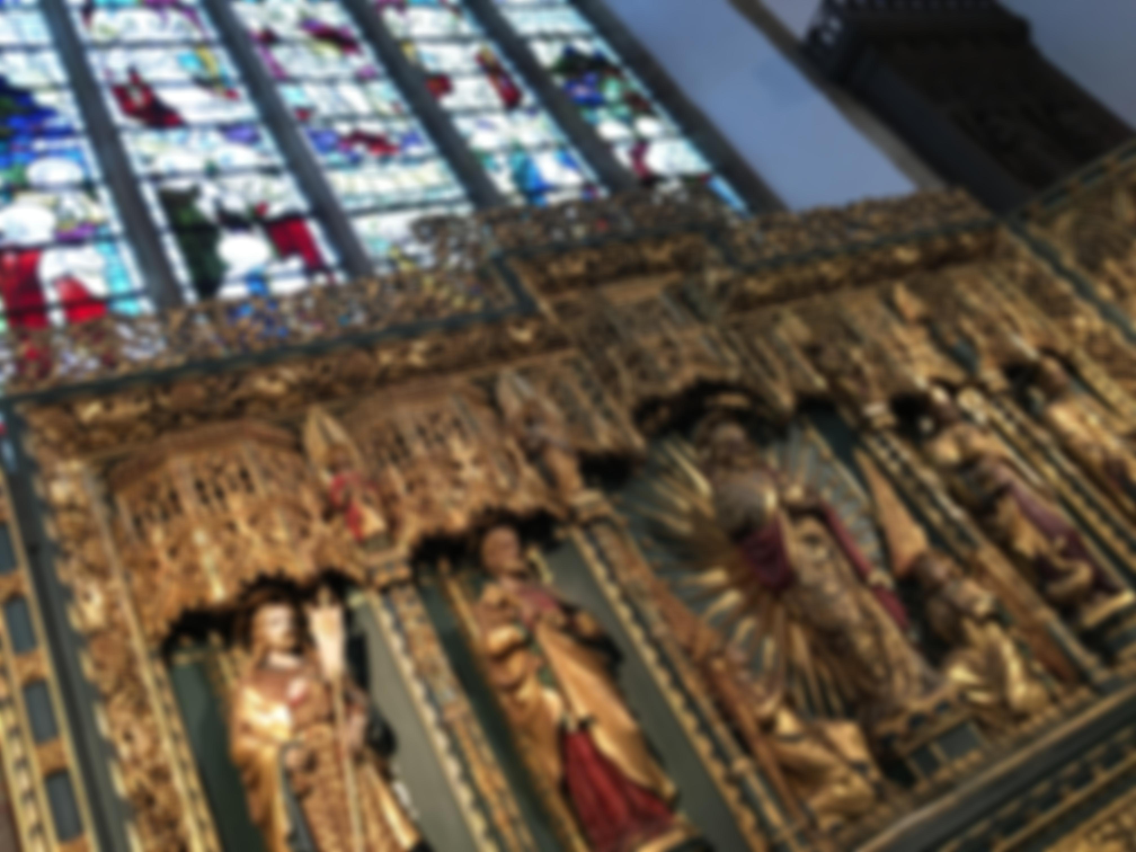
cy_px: 426
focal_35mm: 29
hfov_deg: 61.7
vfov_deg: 48.2
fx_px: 952
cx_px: 568
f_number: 2.2
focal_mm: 4.15
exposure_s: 1/33
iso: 160
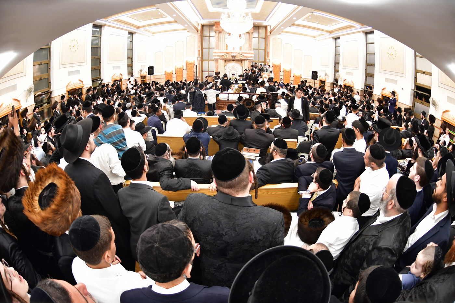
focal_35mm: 15
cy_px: 152
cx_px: 228
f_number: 5.6
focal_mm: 10.5
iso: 800
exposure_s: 1/100
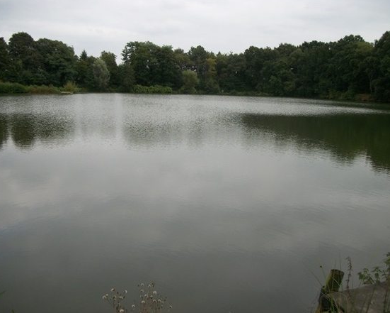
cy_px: 156
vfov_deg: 43.4
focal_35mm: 34
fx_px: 393
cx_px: 193
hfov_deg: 52.8
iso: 80
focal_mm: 5.7
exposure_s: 1/640
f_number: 2.9
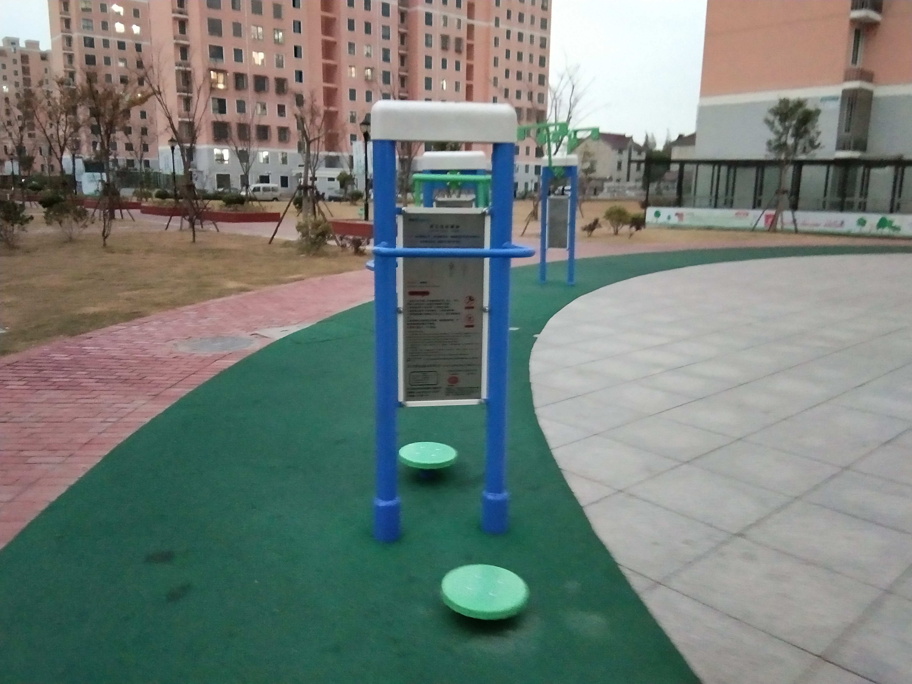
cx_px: 456
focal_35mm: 31
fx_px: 817
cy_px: 342
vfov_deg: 45.4
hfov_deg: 58.4
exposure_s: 1/16.7
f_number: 2.2
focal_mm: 3.69
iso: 1000
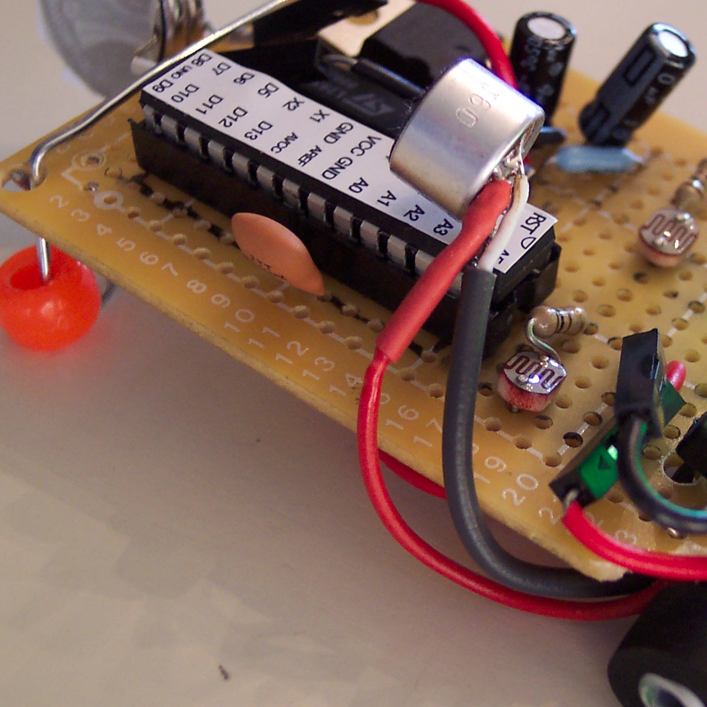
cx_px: 518
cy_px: 311
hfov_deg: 27.0
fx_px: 1456
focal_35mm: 63
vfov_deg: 27.3
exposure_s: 1/30
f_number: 2.8
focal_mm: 8
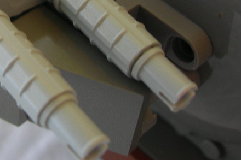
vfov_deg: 14.6
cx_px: 21
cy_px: 4
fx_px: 616
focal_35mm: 92
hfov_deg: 21.6
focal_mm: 7.8
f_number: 2.8
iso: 50
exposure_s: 1/8.4
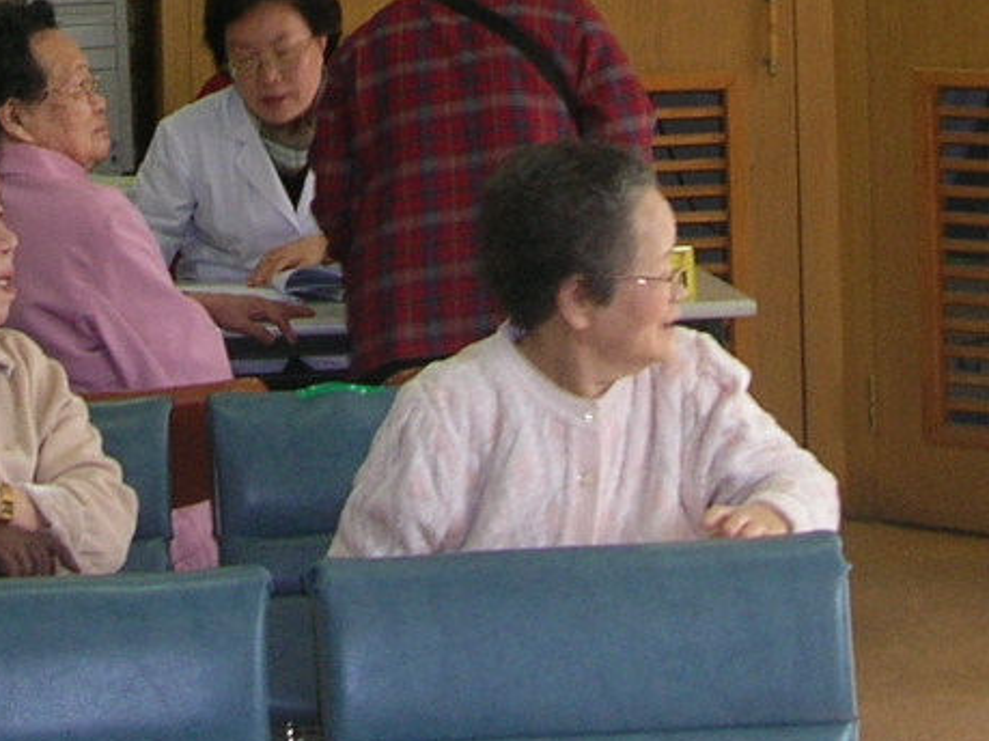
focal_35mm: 122
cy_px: -332
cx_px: 386
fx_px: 3485
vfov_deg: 11.7
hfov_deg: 16.1
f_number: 2.8
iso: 52
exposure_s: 1/30
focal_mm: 5.8
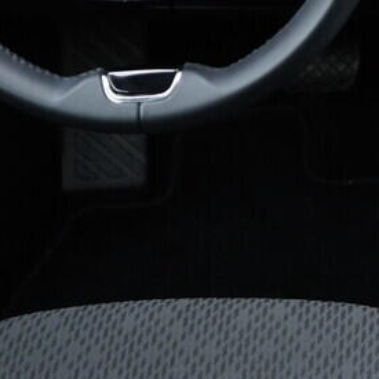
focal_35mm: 114
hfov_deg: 14.7
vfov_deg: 15.0
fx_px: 1412
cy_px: 6
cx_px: 481
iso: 320
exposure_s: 1/40
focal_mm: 24
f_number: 2.8
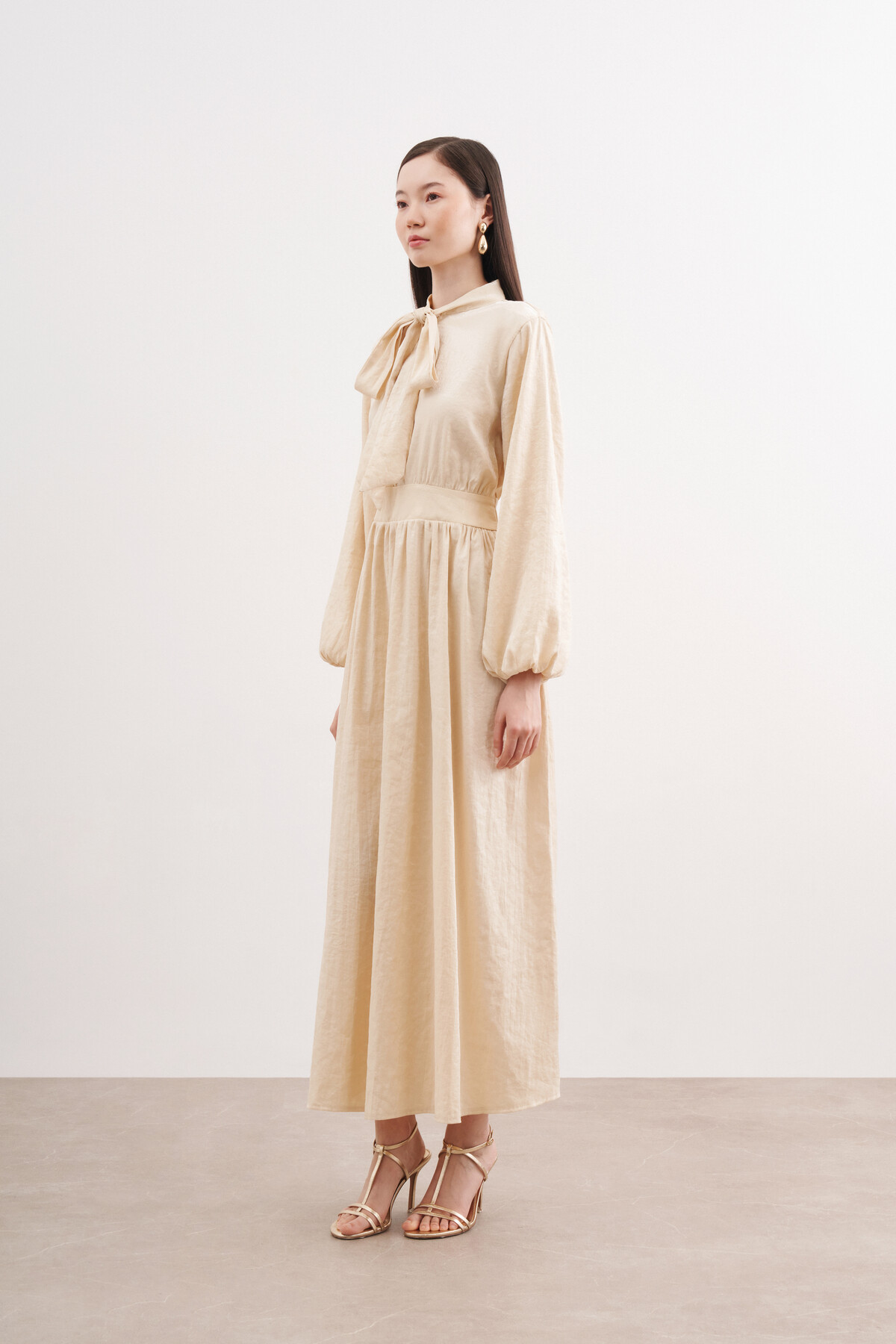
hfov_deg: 26.5
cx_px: 448
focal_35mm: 51
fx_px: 1904
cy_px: 672
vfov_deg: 38.9
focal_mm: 51
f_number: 11
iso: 400
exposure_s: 1/160
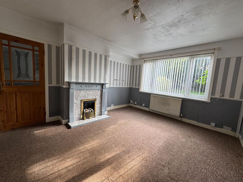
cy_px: 91
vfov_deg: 85.7
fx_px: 98
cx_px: 122
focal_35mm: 14
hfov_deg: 102.1
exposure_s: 1/99
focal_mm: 2.22
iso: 64
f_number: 2.2
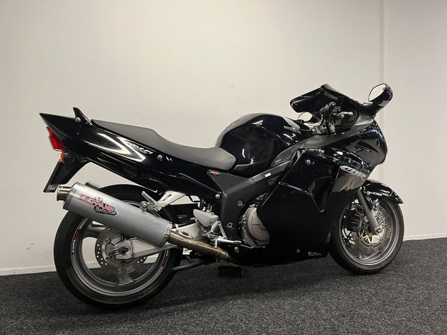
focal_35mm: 26
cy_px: 168
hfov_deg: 67.3
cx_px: 224
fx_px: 336
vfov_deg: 53.1
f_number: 1.6
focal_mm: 5.1
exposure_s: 1/50
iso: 80
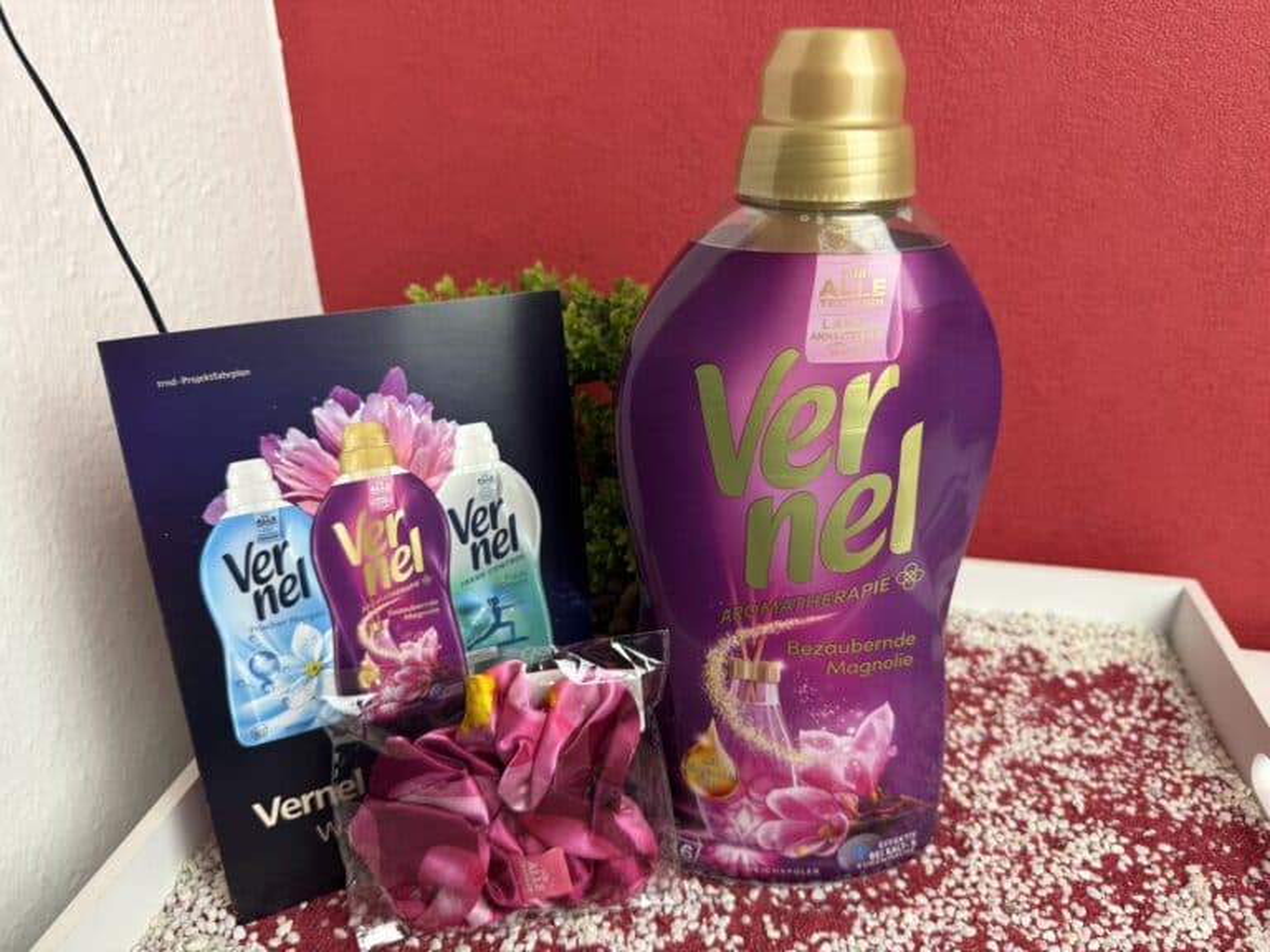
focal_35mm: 24
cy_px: 476
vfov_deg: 56.8
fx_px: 881
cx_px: 635
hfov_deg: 71.6
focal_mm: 6.76
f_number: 1.78
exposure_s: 1/50
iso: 125
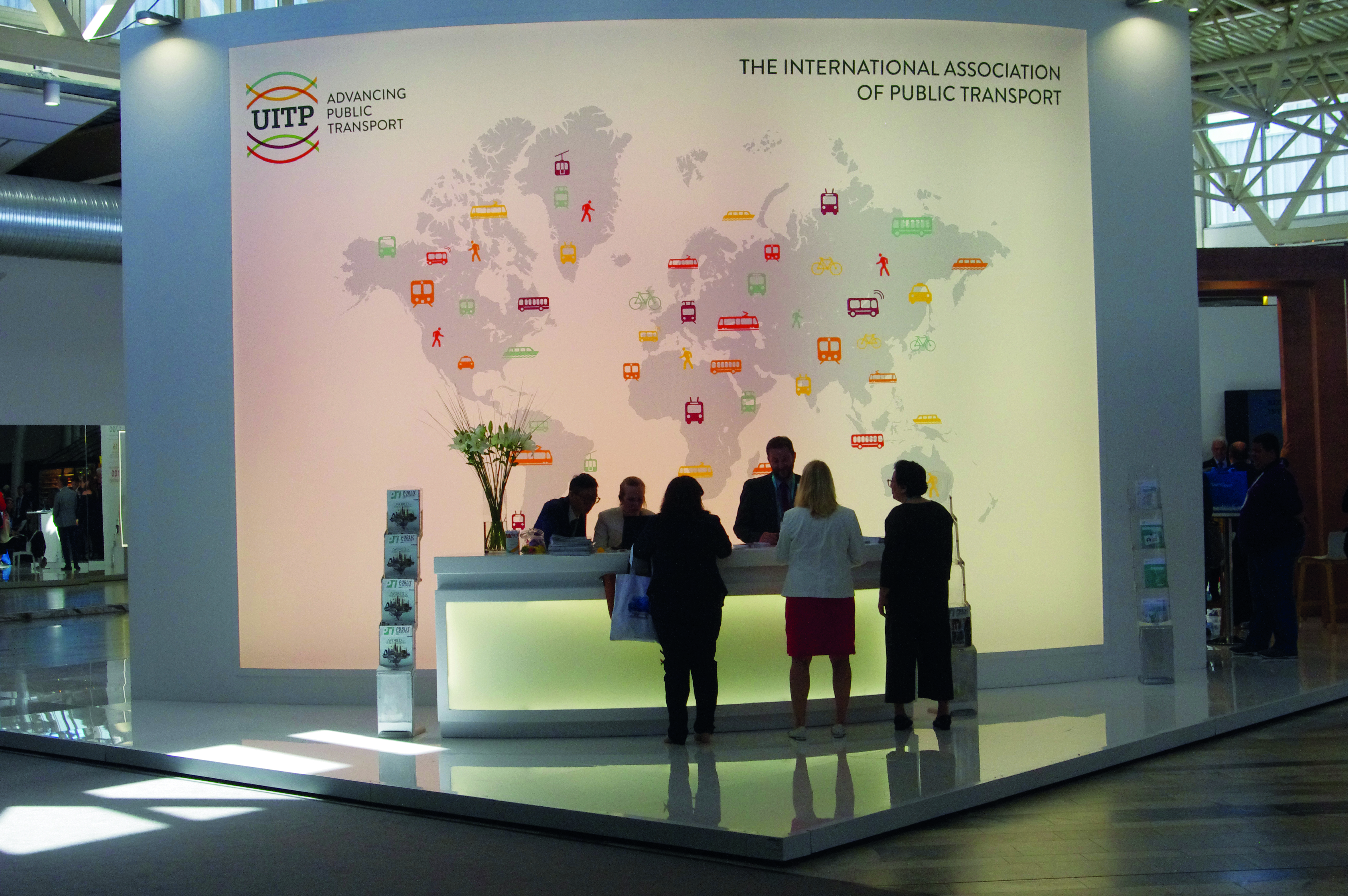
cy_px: 428
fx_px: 1833
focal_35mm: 49
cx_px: 655
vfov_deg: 27.5
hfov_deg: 40.4
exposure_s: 1/125
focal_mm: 31
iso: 1600
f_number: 11
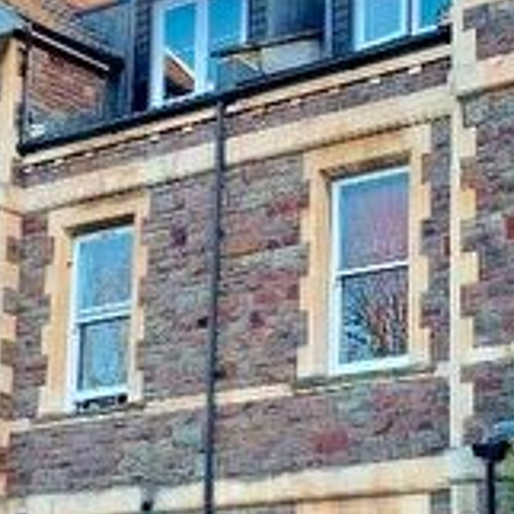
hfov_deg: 17.4
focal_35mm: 100
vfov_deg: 17.3
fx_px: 1680
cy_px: 366
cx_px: 291
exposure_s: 1/219
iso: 25
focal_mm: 4.25
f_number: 1.8
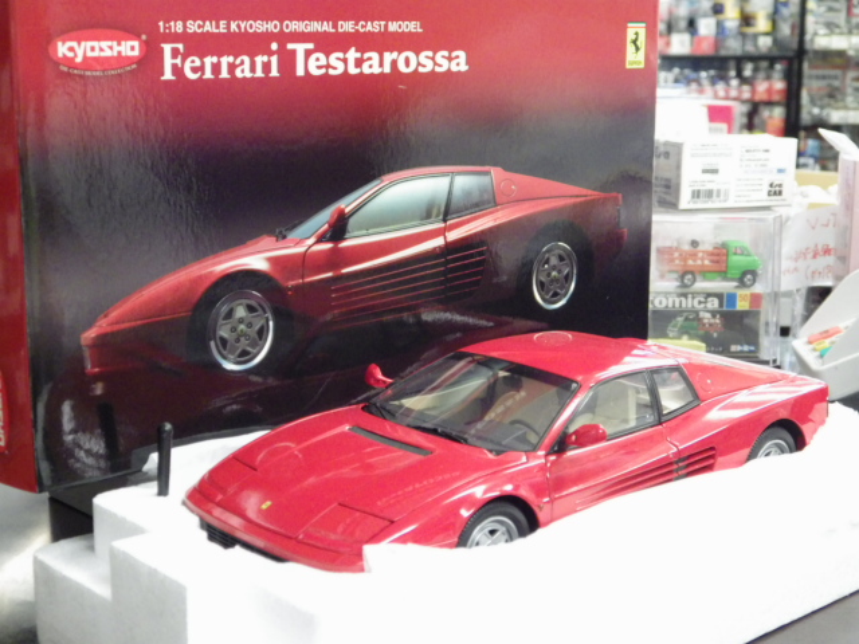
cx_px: 430
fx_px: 1464
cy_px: 322
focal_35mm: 59
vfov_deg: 24.8
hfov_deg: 32.7
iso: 800
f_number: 4
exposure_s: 1/25
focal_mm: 10.7
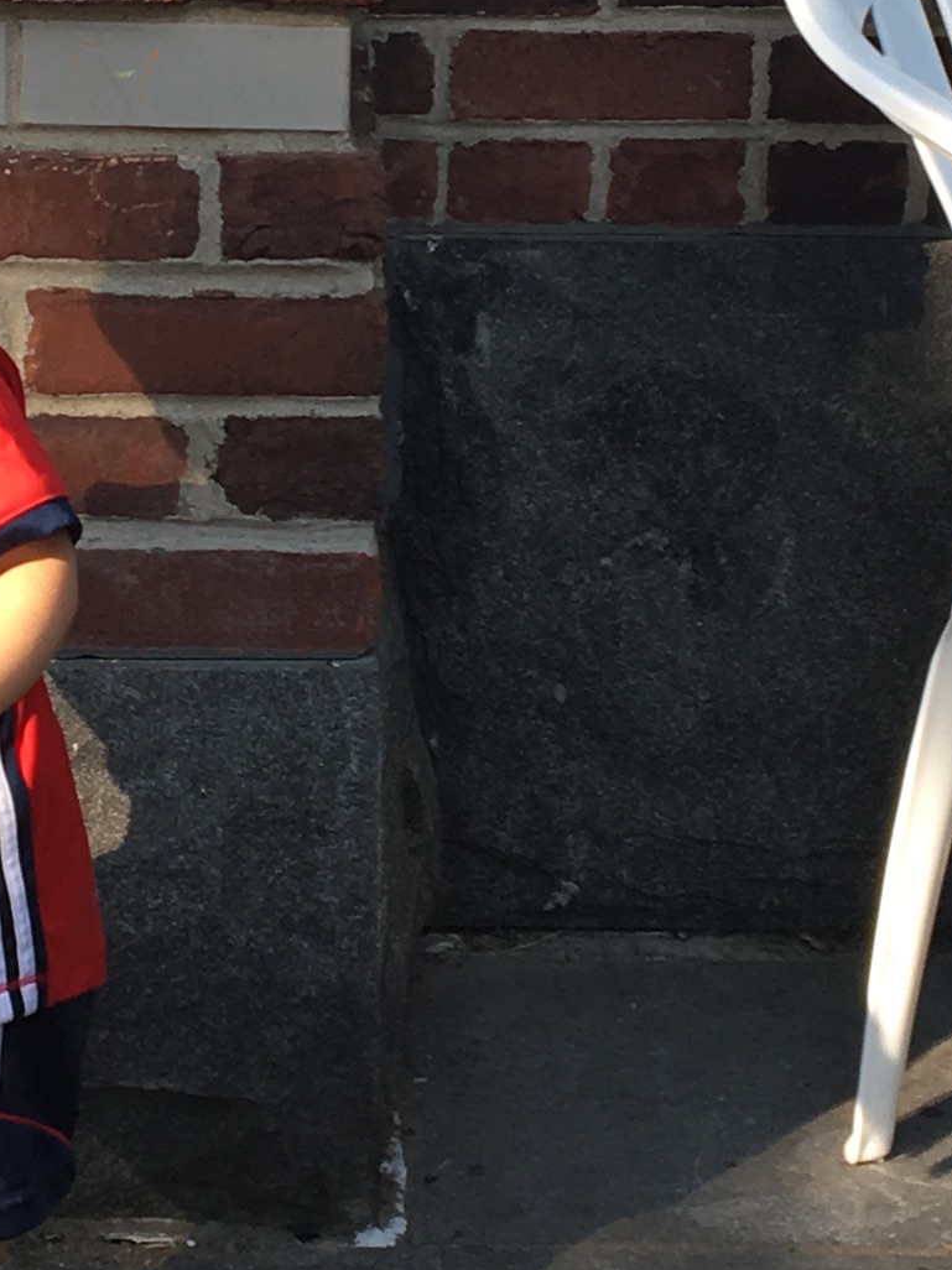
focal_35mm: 114
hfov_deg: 12.9
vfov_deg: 17.1
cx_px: 208
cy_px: 213
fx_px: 4182
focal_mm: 4.15
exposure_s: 1/182
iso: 25
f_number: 2.2
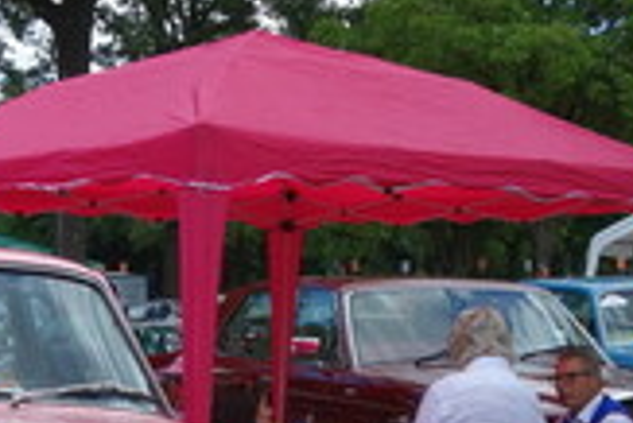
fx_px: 1813
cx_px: 179
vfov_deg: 13.0
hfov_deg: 19.7
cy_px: 481
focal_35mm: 103
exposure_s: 1/250
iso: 125
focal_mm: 10.4
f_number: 5.6
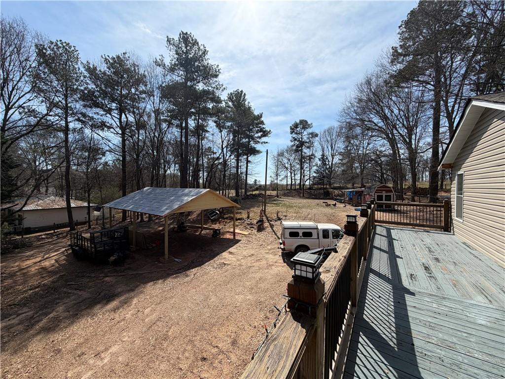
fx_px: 204
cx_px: 252
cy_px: 190
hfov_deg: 102.1
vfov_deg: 85.7
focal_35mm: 14
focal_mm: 2.22
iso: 25
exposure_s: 1/1068
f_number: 2.2
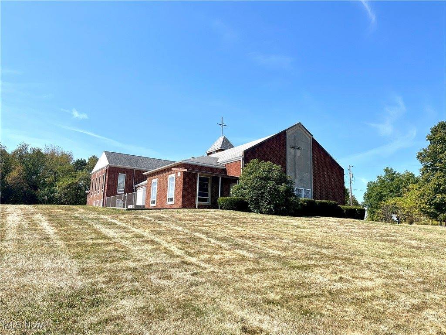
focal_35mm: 26
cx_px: 223
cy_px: 168
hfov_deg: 67.3
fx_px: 335
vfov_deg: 53.1
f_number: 1.6
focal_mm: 5.1
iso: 50
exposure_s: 1/3521
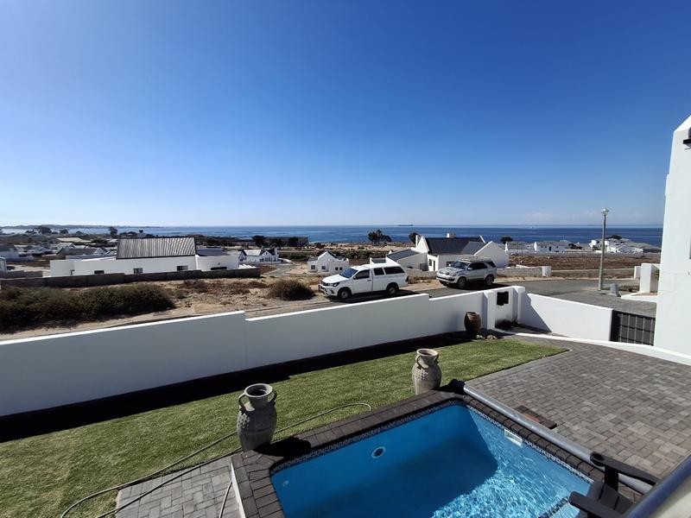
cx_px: 346
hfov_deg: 94.5
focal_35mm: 16
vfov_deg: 78.1
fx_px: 319
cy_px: 259
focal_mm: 1.64
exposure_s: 1/2193
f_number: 2.2
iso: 40
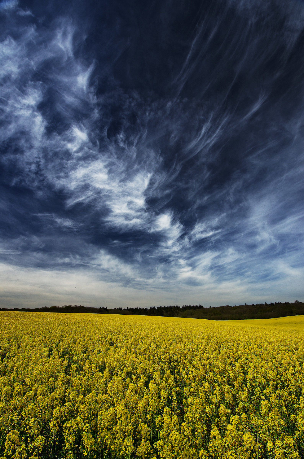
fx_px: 191
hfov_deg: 77.1
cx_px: 152
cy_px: 230
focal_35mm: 15
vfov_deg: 100.5
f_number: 8
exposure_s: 1/400
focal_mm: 10
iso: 100
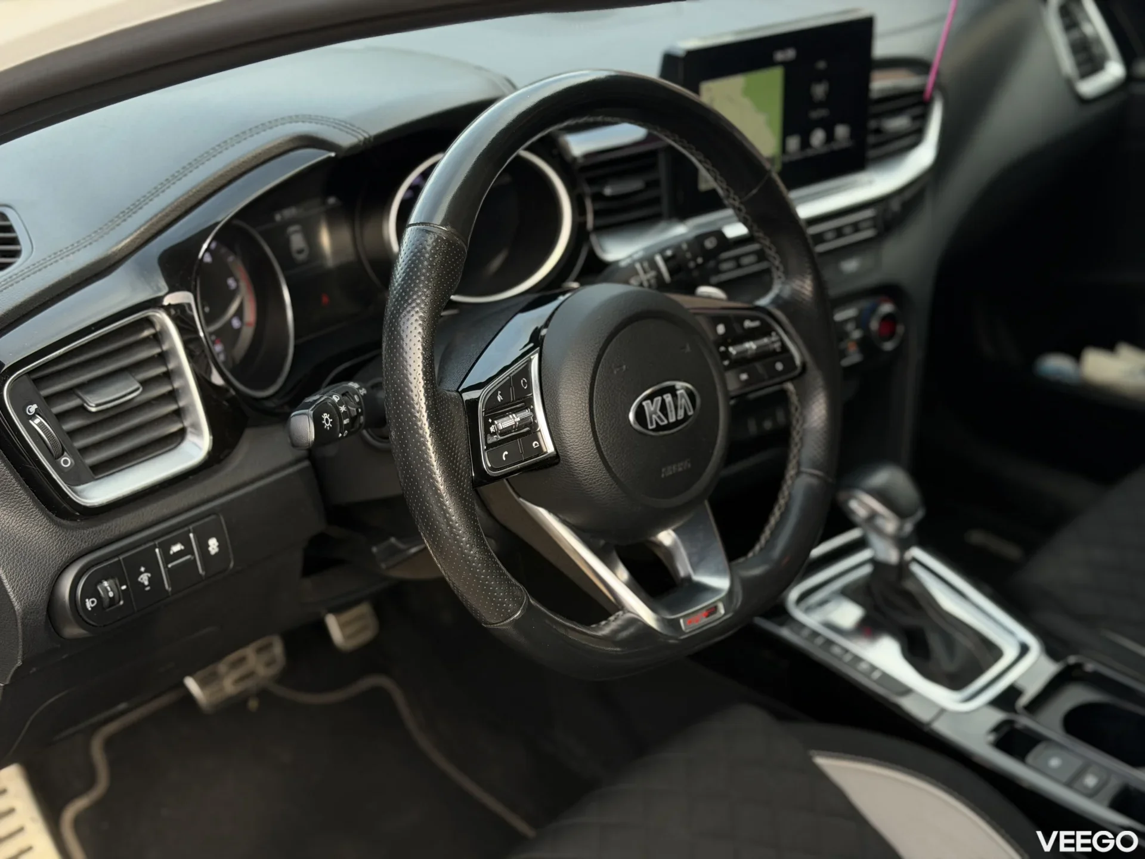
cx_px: 572
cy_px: 430
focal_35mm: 48
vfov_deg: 30.3
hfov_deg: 39.7
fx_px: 1588
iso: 64
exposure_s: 1/184
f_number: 1.78
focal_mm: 6.76
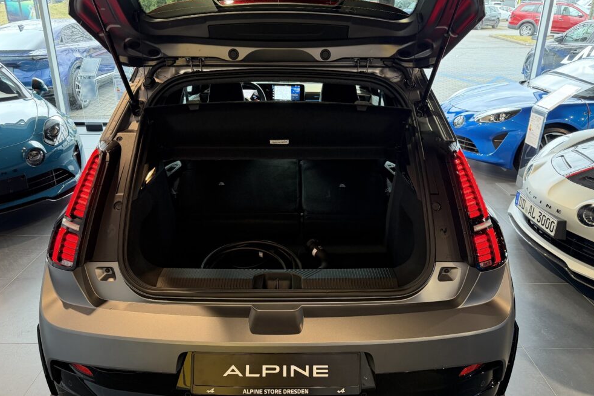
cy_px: 181
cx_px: 292
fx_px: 429
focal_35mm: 26
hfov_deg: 69.4
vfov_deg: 49.5
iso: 200
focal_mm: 6.76
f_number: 1.78
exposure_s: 1/50
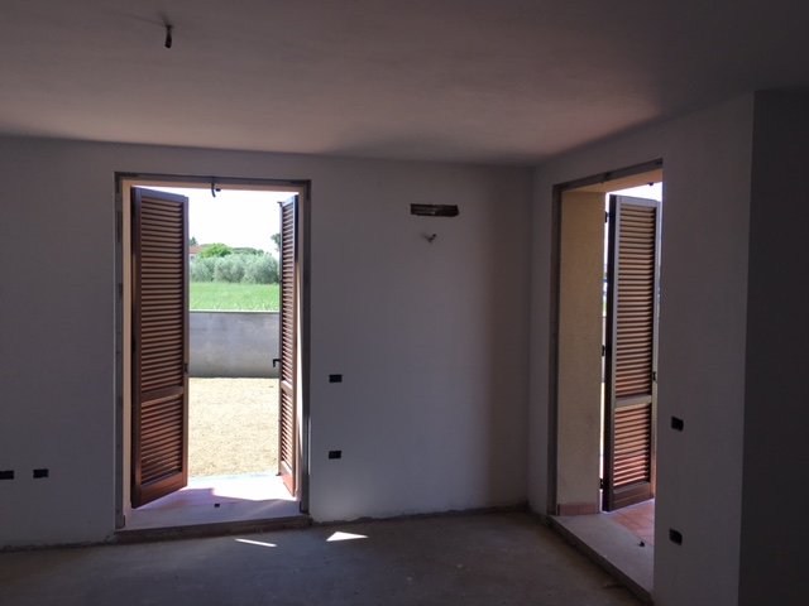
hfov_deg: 61.7
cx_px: 404
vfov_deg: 48.2
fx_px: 678
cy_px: 303
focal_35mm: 29
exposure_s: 1/306
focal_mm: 4.15
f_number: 2.2
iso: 25
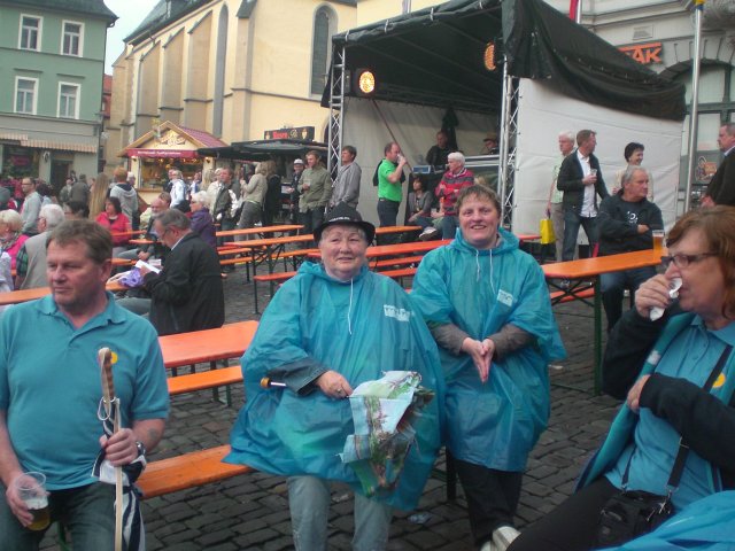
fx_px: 807
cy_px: 276
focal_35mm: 38
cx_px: 368
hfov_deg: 49.0
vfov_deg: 37.7
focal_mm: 6.3
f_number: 3.1
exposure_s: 1/160
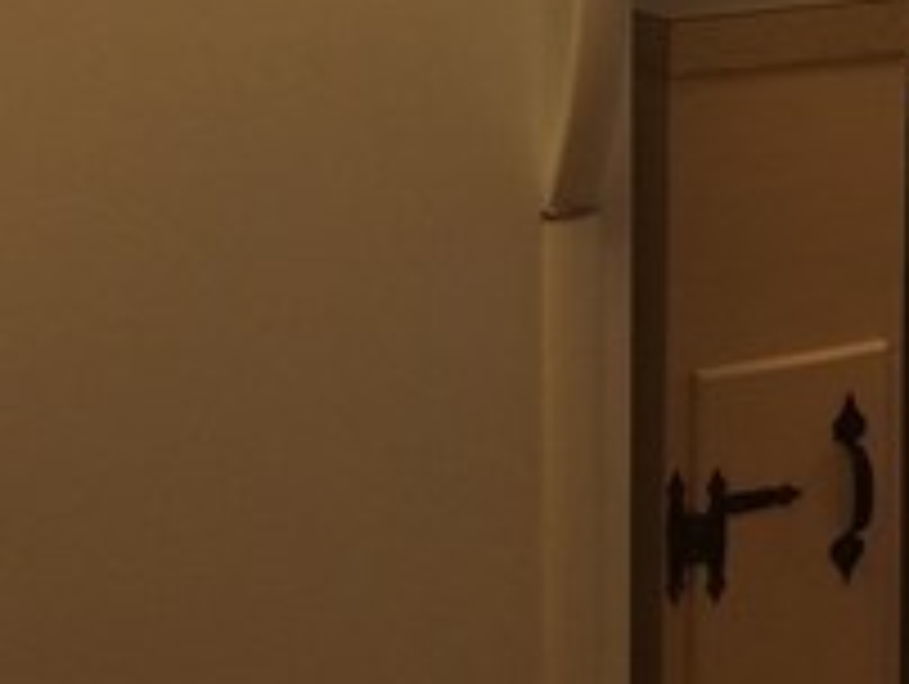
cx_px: 1260
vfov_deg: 9.8
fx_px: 3865
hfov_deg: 12.9
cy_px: -387
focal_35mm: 147
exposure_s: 1/30
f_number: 2.2
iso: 32
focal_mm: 4.15
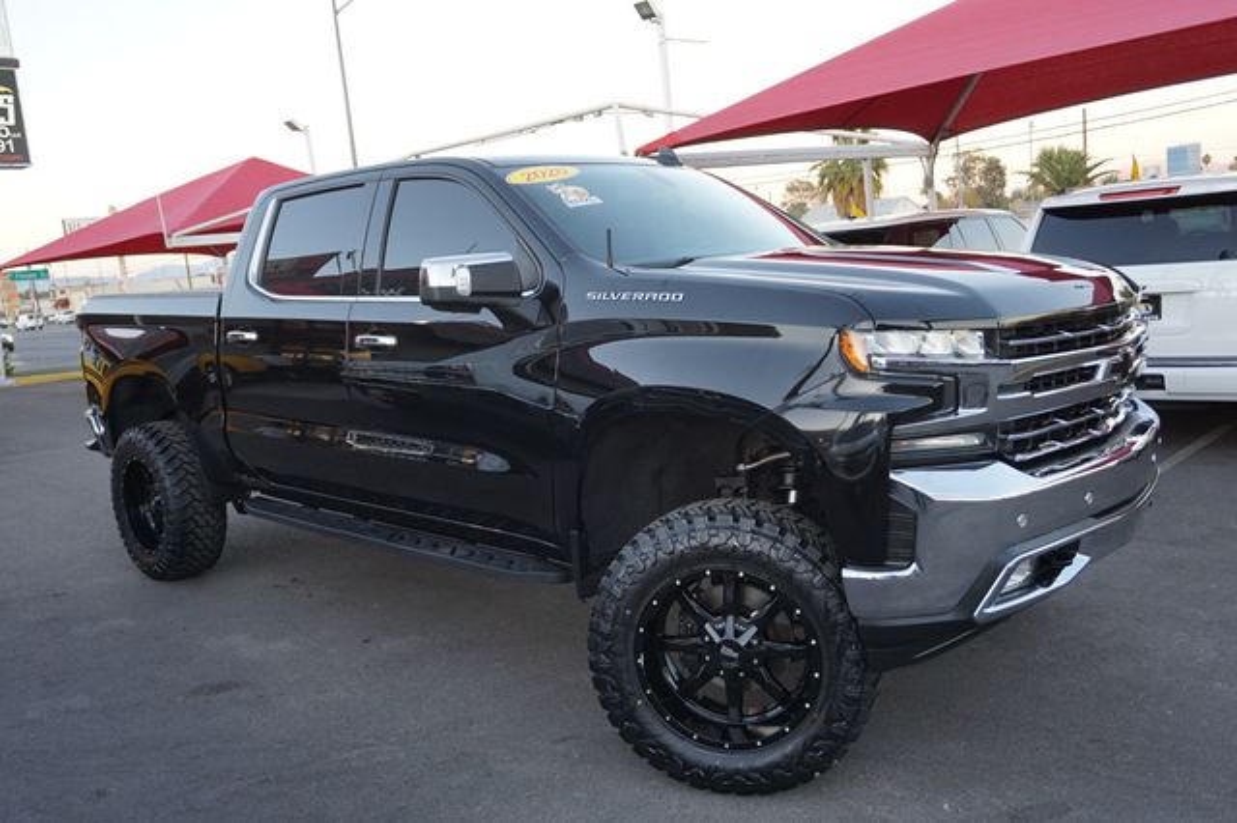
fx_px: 1030
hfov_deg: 62.0
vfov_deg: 43.6
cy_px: 412
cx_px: 618
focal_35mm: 30
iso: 200
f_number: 4
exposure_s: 1/60
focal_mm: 20
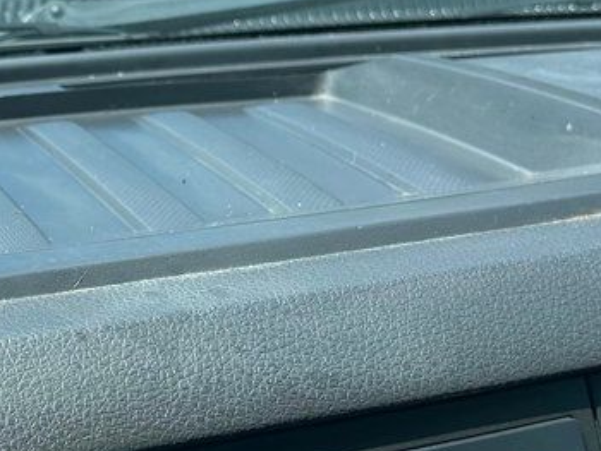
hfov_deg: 24.6
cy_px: 199
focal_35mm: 76
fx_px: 1320
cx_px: 12
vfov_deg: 19.4
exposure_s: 1/1488
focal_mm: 5.7
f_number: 1.5
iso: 50
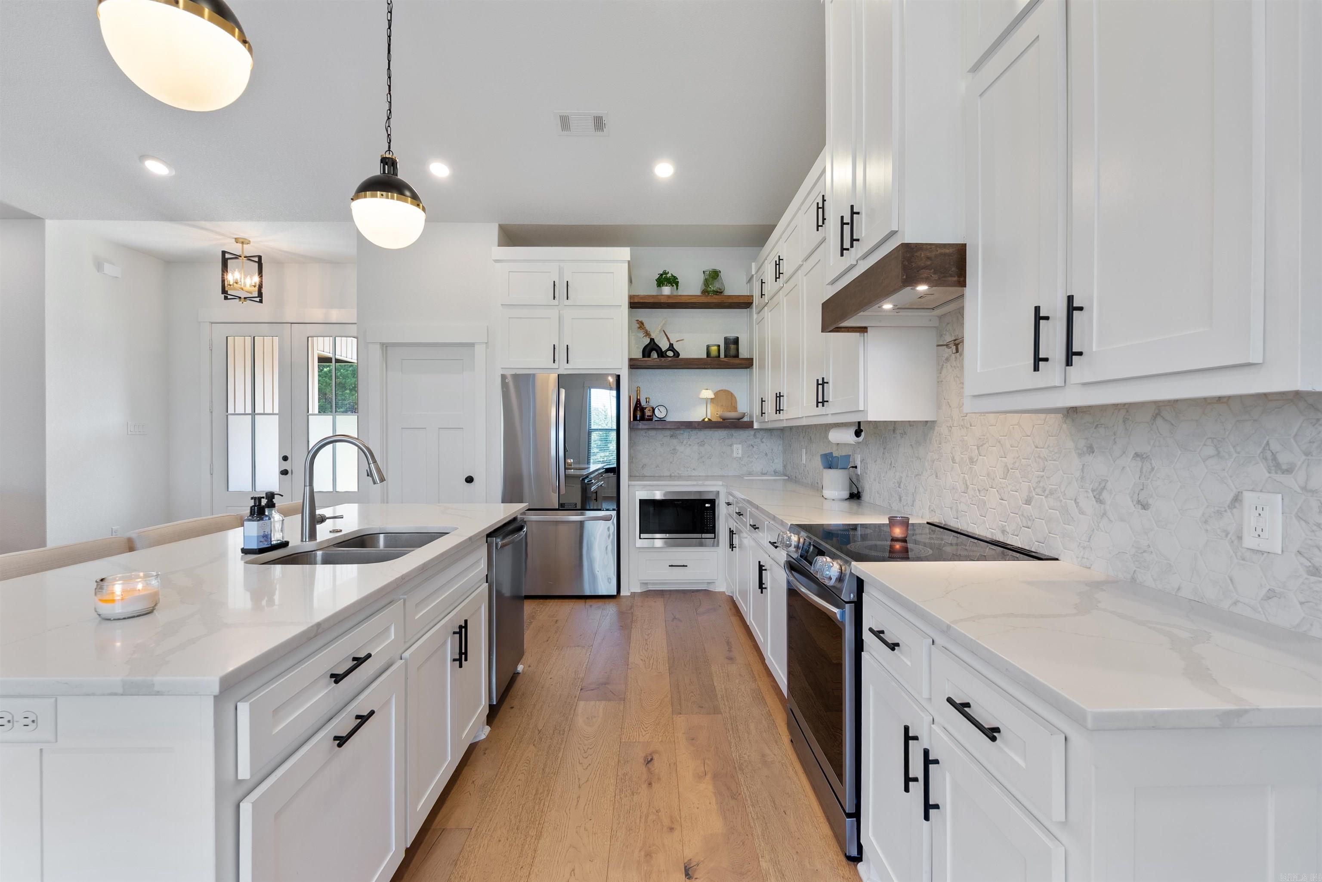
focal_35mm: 16
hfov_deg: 95.0
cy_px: 441
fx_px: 606
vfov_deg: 72.1
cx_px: 661
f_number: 9
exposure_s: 1/1.67
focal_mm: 16.5
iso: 250
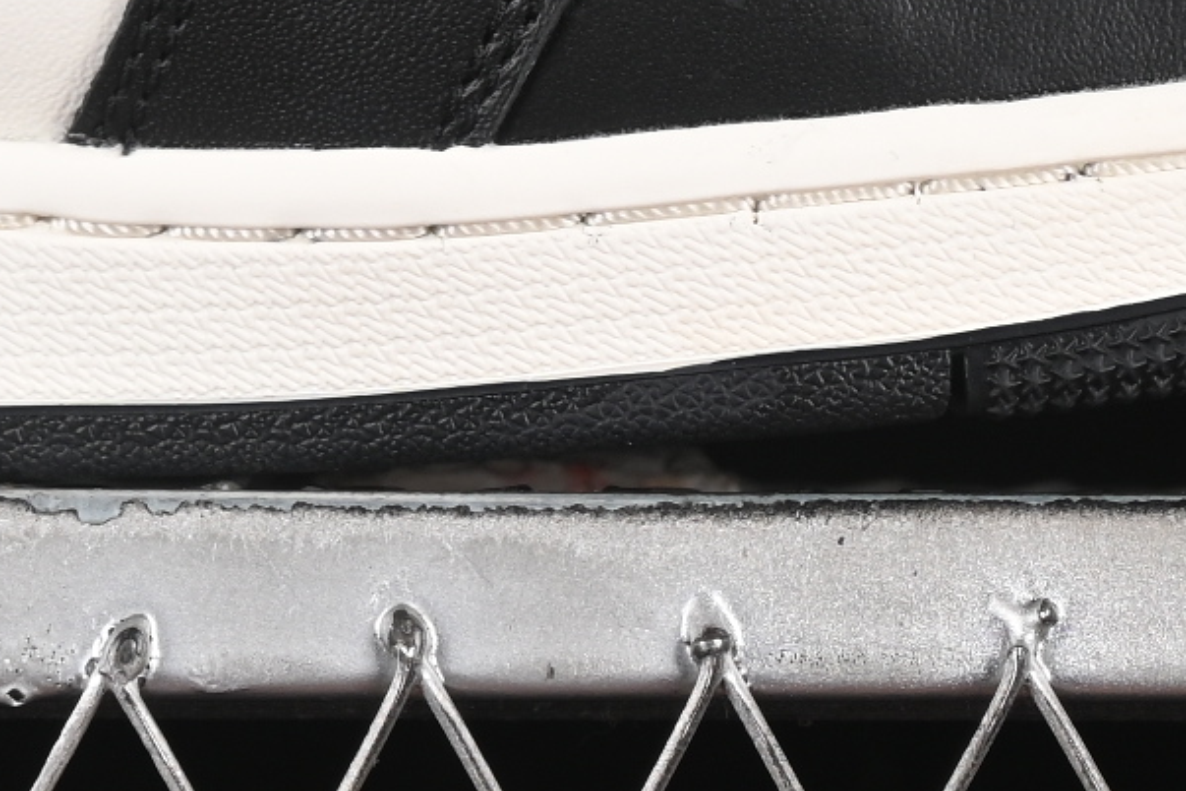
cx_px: -30
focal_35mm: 346
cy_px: -643
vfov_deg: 3.9
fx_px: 11398
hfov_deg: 5.9
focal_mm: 50
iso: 160
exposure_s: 1/60
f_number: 6.3
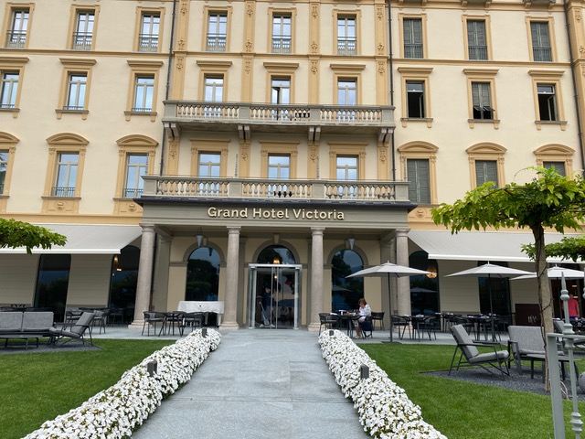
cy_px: 220
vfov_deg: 53.1
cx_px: 292
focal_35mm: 26
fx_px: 439
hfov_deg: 67.3
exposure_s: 1/905
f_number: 1.8
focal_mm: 4.25
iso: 32
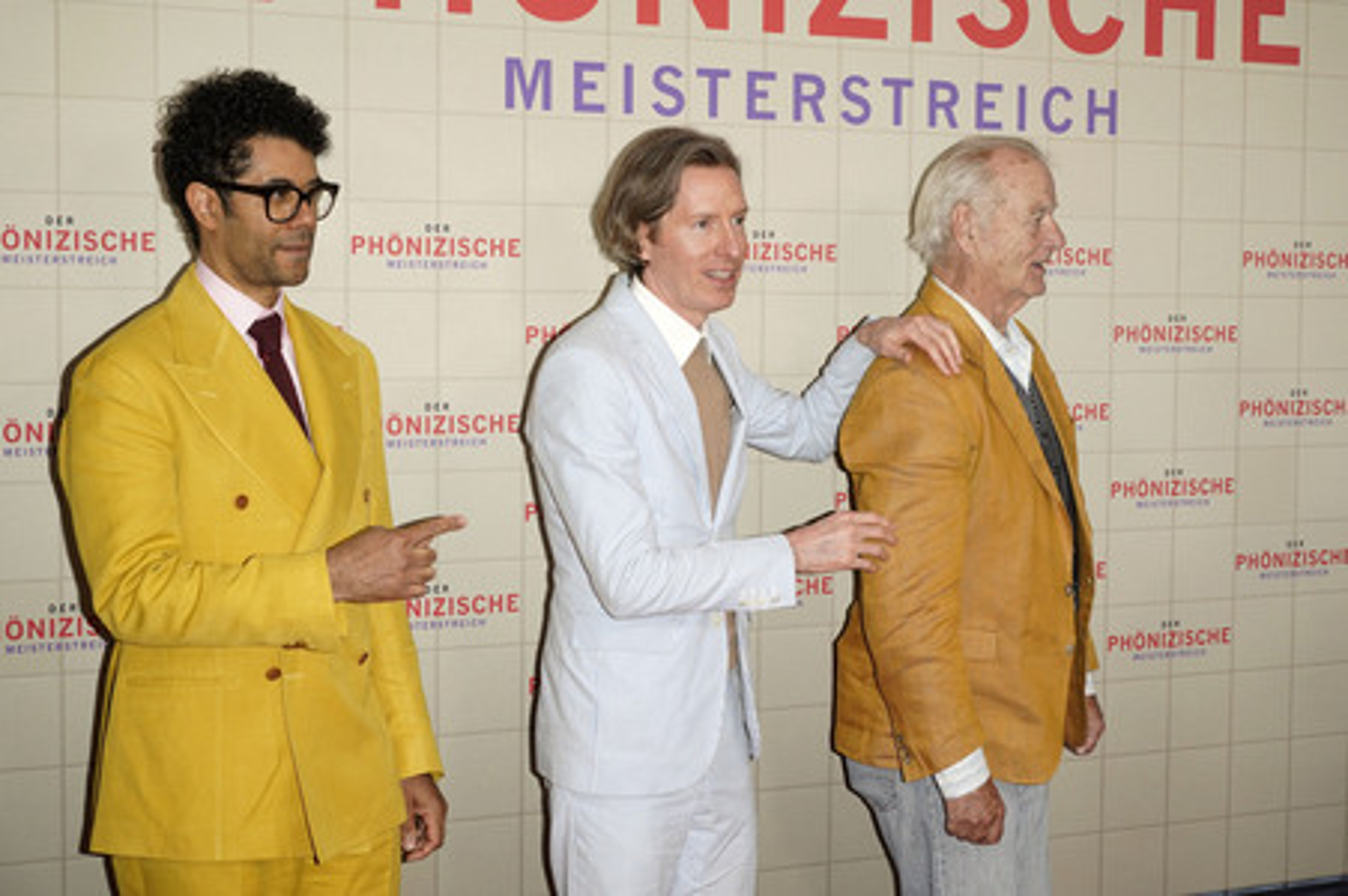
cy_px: 448
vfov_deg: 27.5
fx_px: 1833
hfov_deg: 40.4
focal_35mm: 49
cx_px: 674
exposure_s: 1/160
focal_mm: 49
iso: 320
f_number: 5.6
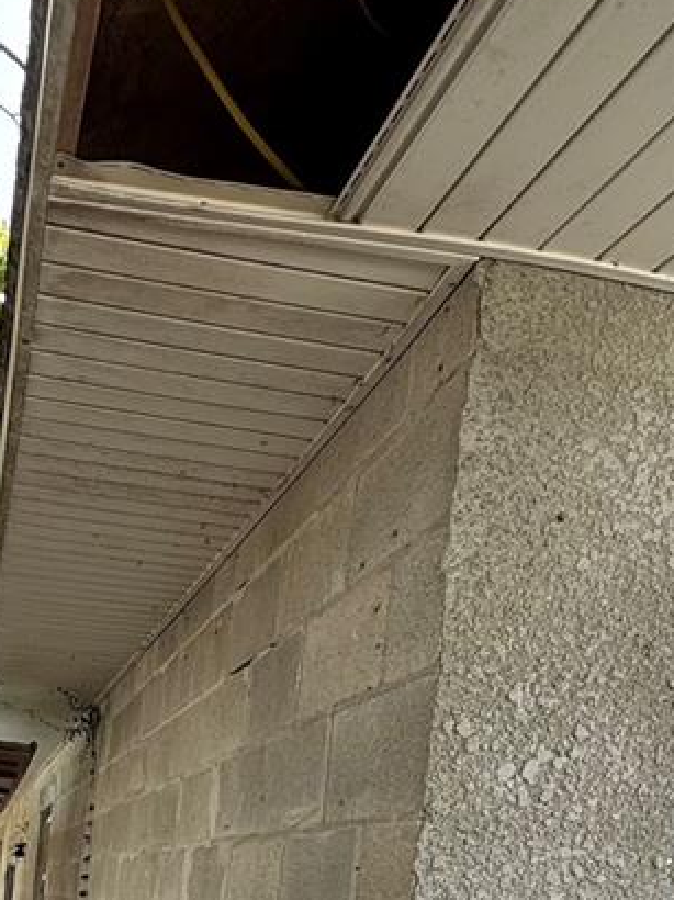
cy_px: 968
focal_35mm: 41
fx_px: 1066
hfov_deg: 33.6
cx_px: 97
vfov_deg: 38.6
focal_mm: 2.22
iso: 50
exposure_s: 1/99
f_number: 2.2
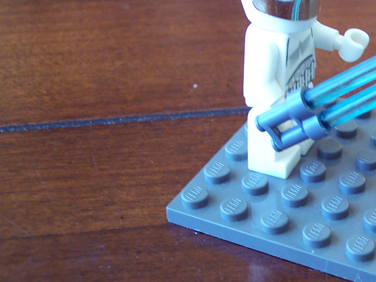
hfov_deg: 24.7
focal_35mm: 77
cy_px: 118
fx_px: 836
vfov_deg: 19.1
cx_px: 331
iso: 200
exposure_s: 1/10
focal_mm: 8
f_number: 3.4
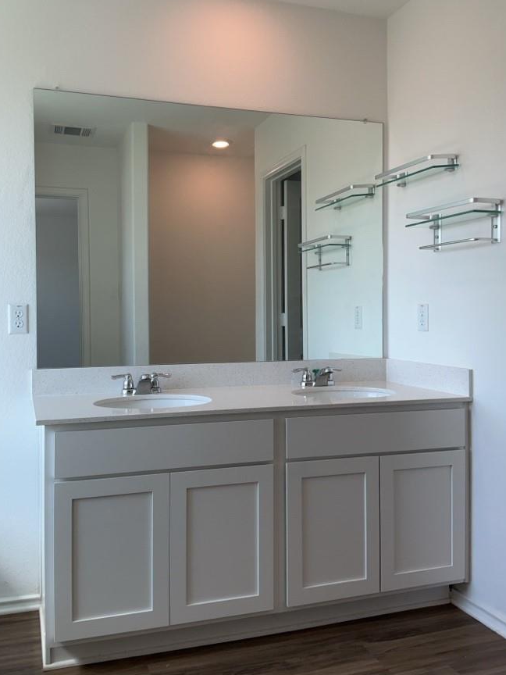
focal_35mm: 32
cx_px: 229
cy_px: 319
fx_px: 624
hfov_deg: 44.1
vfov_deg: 56.8
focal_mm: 3
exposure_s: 1/182
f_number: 1.8
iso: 20
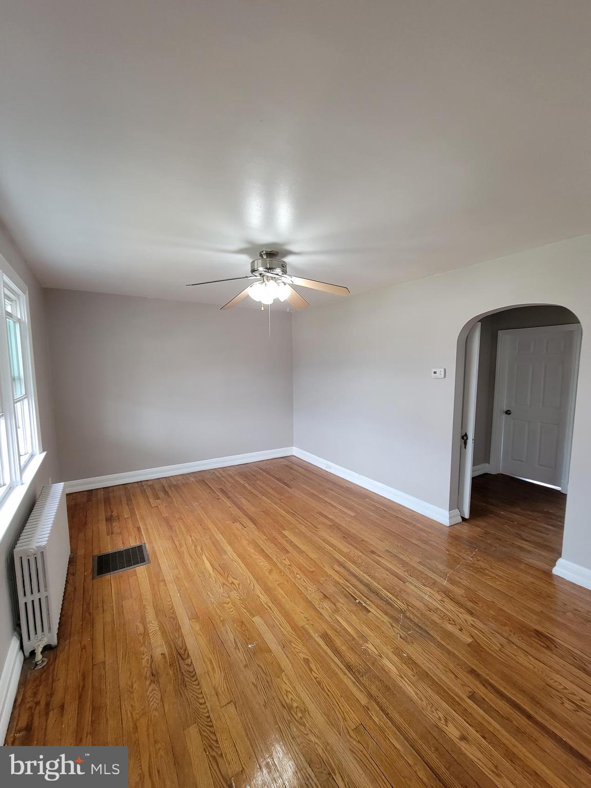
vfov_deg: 106.2
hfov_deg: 89.9
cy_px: 394
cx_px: 296
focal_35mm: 13
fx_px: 296
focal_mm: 2.2
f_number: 2.2
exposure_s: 1/60
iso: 125
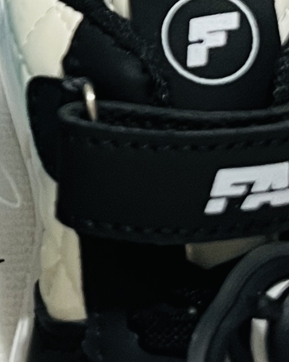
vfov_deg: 11.5
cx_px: -77
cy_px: -99
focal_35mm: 163
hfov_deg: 9.3
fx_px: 1744
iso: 250
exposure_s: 1/50
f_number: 1.6
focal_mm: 5.1
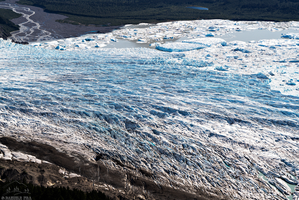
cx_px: 150
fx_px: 581
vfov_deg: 19.5
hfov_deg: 28.8
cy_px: 100
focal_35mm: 70
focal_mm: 70
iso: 100
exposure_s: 1/320
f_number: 9
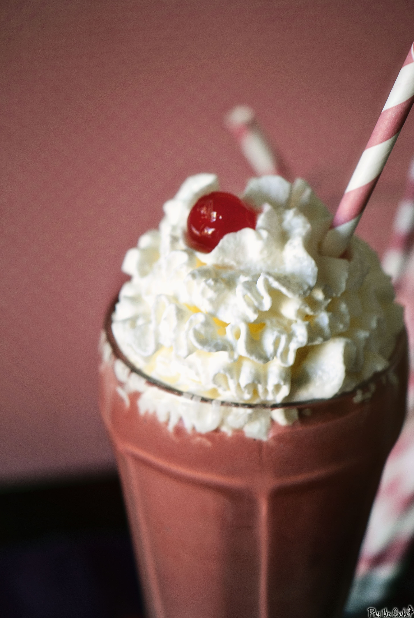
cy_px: 309
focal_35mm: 128
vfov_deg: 16.1
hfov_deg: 10.8
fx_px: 2193
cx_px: 207
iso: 100
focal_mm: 85
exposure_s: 1/13
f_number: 3.8
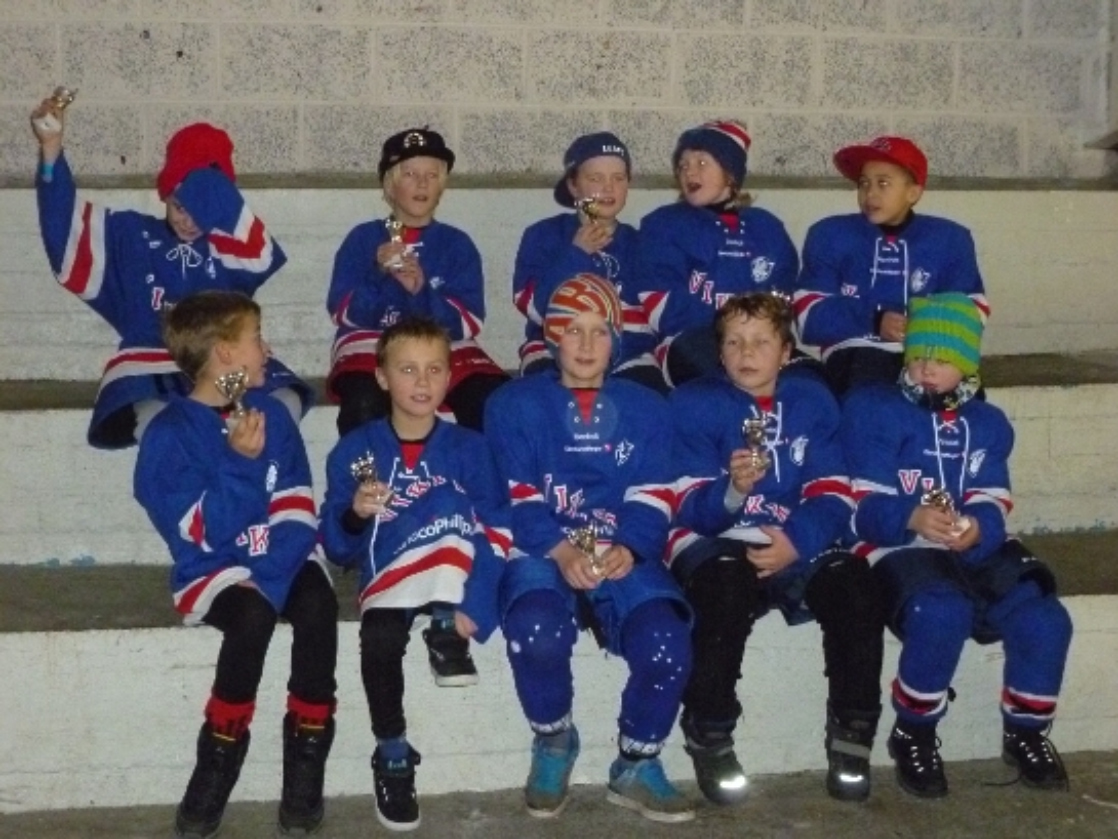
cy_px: 420
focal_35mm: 54
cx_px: 559
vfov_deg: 27.0
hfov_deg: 35.5
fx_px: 1744
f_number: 4
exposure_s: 1/30
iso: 1000
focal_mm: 9.6
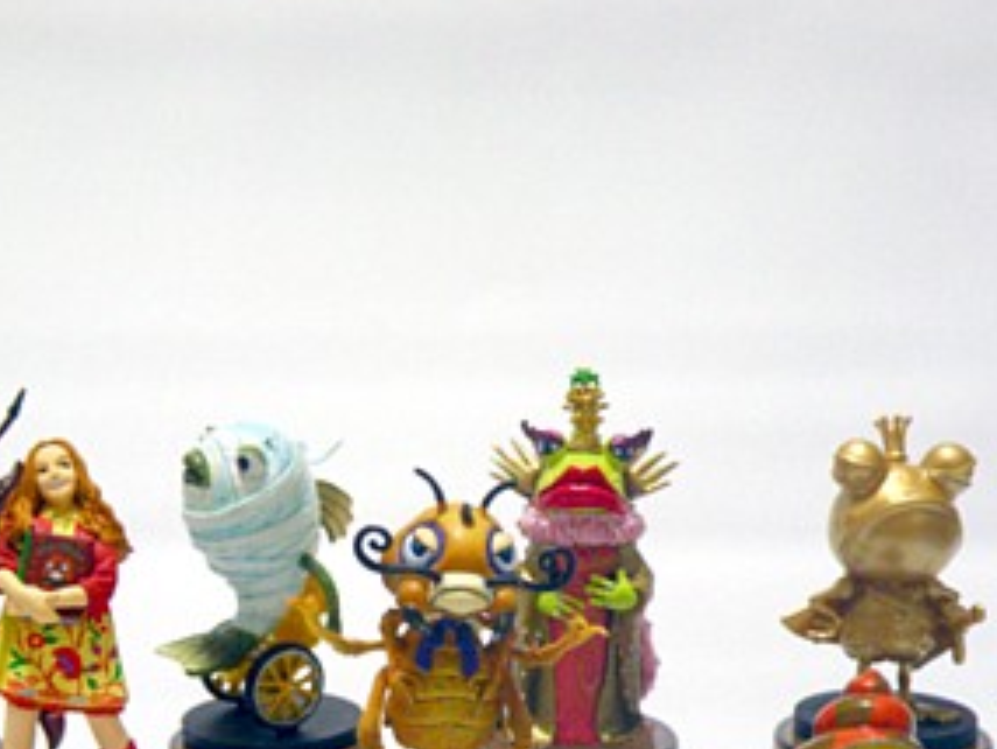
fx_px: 1700
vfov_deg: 24.7
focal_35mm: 59
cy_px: 514
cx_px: 353
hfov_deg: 32.5
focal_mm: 7.5
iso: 200
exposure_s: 1/10
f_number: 4.2
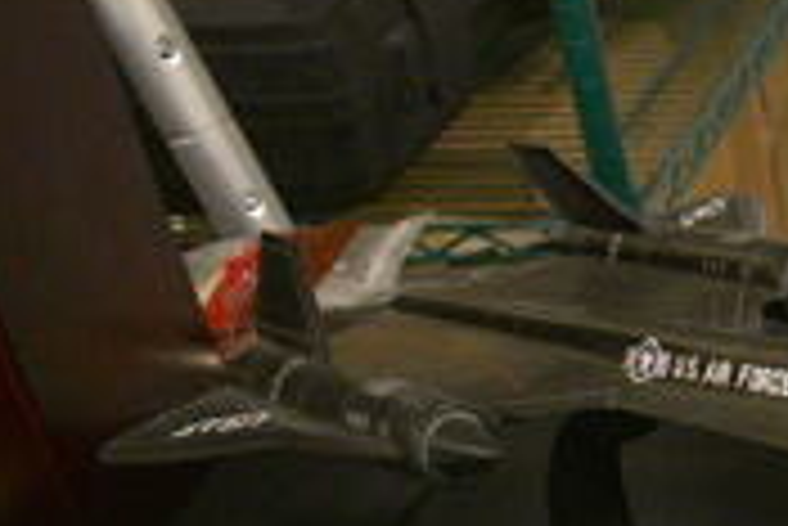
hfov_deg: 18.0
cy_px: 454
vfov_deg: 14.5
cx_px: 1346
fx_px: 2059
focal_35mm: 94
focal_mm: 18
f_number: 3.5
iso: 4500
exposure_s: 1/125
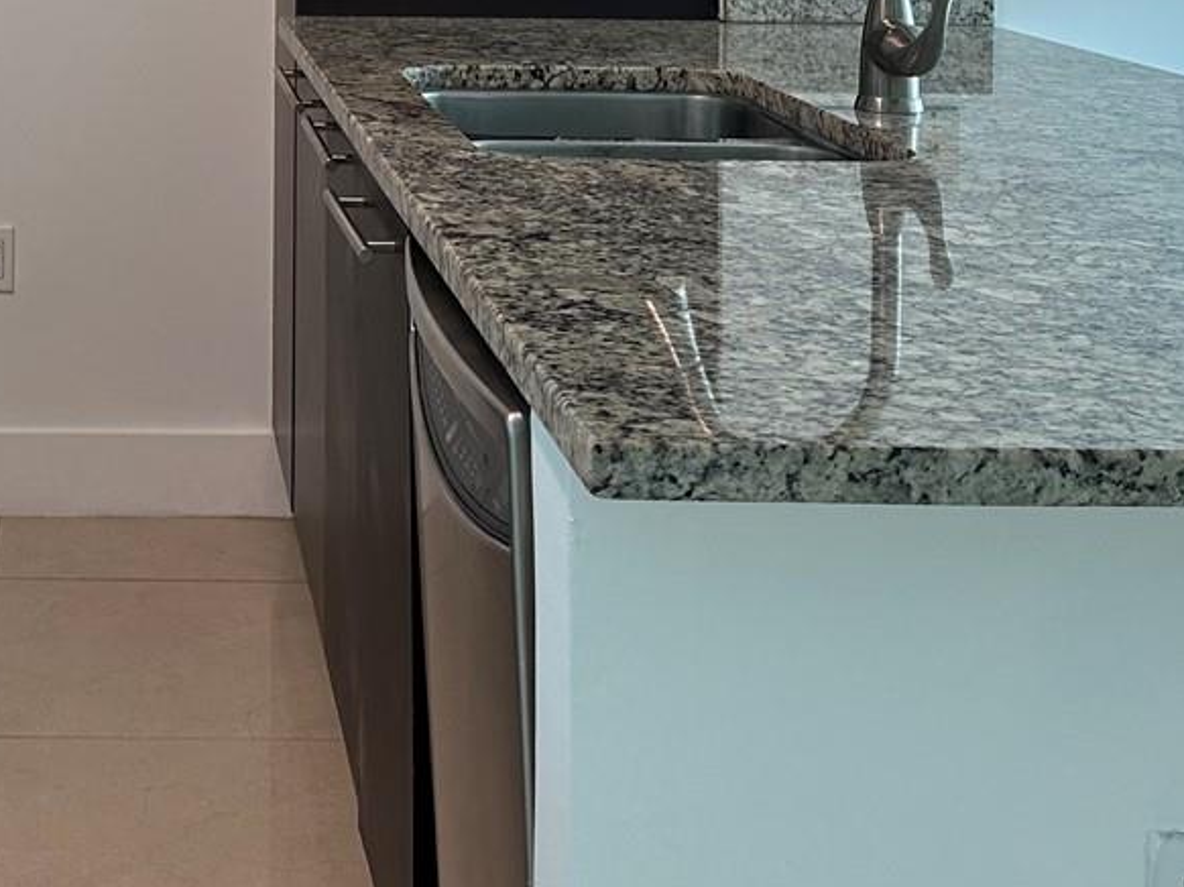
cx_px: 134
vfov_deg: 21.0
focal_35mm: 66
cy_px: -132
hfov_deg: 28.4
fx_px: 2257
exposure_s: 1/120
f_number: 1.78
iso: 100
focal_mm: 6.86
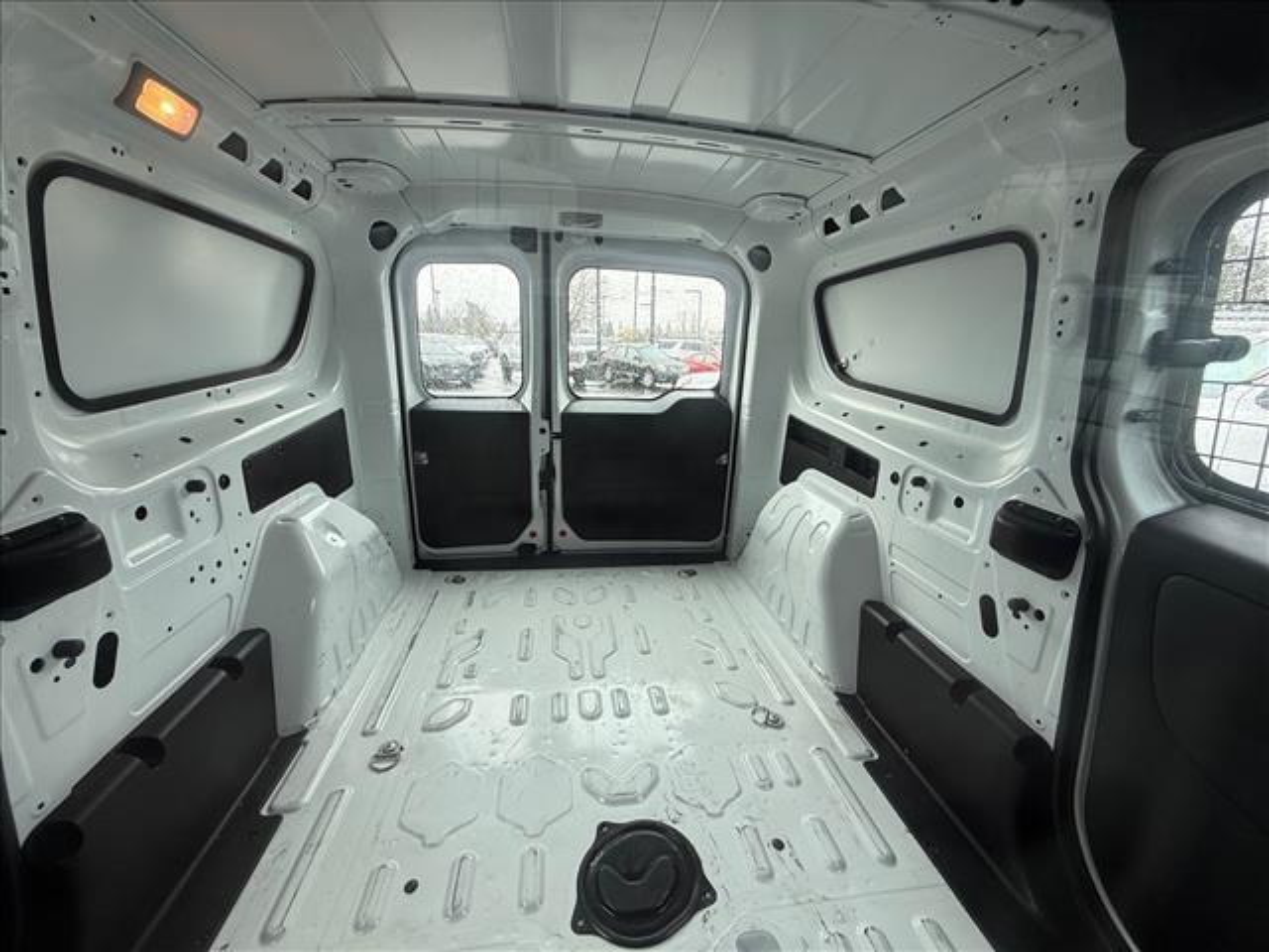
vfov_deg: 85.7
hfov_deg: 102.1
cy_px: 476
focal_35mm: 14
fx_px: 513
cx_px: 634
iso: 50
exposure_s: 1/99
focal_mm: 2.22
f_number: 2.2
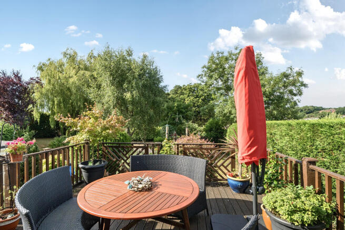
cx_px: 172
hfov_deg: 90.0
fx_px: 173
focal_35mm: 18
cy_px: 115
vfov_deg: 67.4
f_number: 9
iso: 400
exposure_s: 1/640
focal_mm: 12
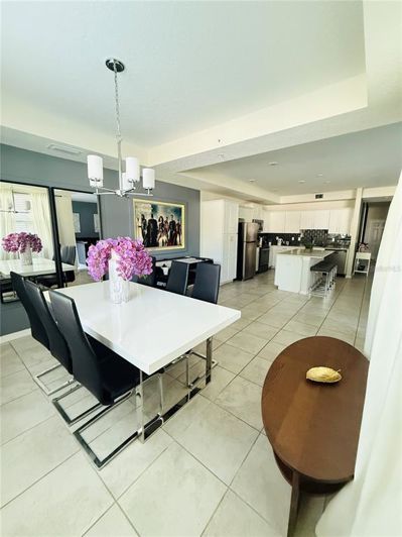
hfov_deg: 85.7
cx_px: 201
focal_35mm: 14
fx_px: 217
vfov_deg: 102.1
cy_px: 268
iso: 800
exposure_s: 1/60
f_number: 2.2
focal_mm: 2.22
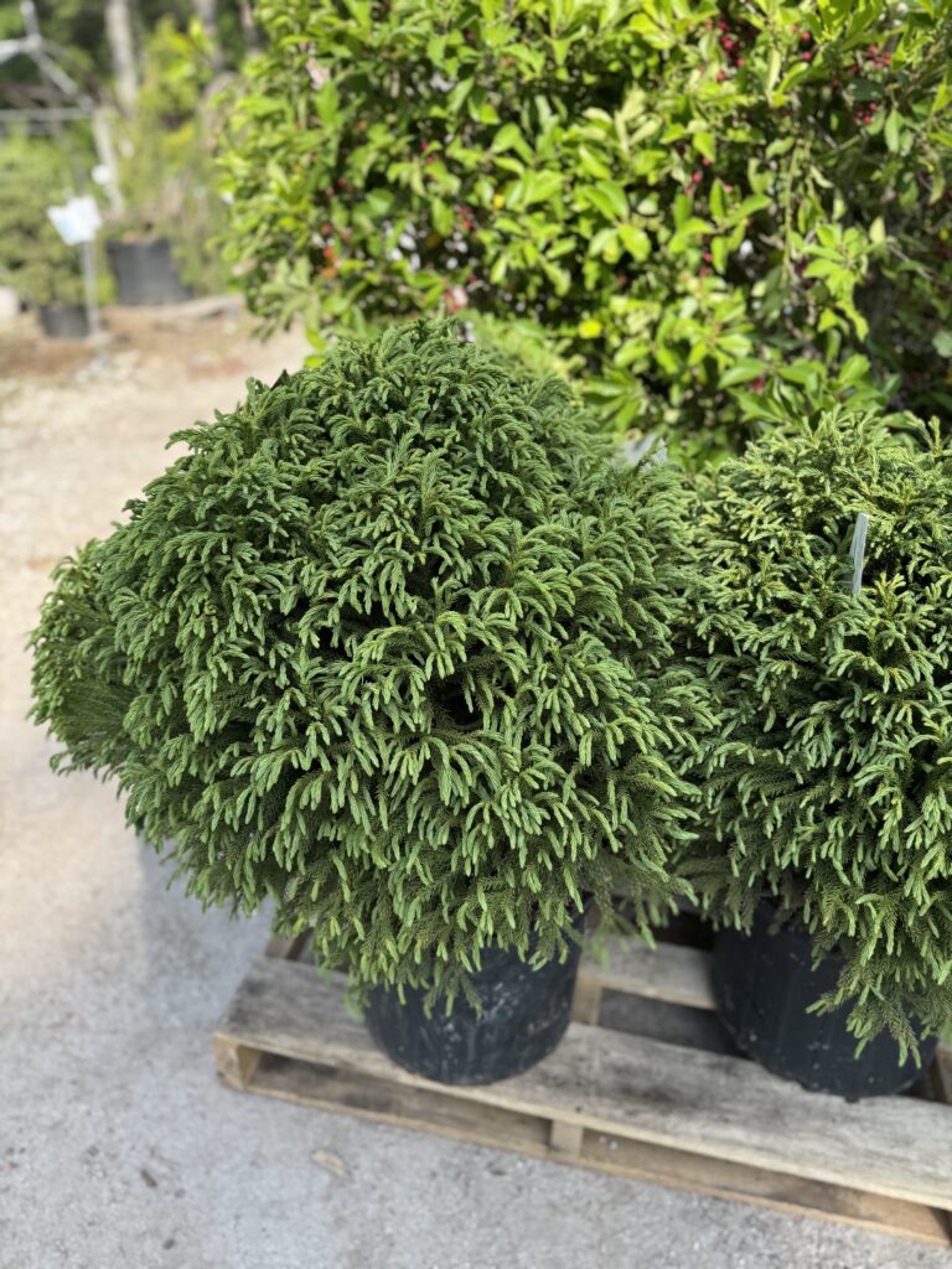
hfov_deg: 56.8
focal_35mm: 24
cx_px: 476
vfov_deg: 71.6
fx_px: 880
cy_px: 634
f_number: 1.78
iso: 80
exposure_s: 1/966
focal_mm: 6.76
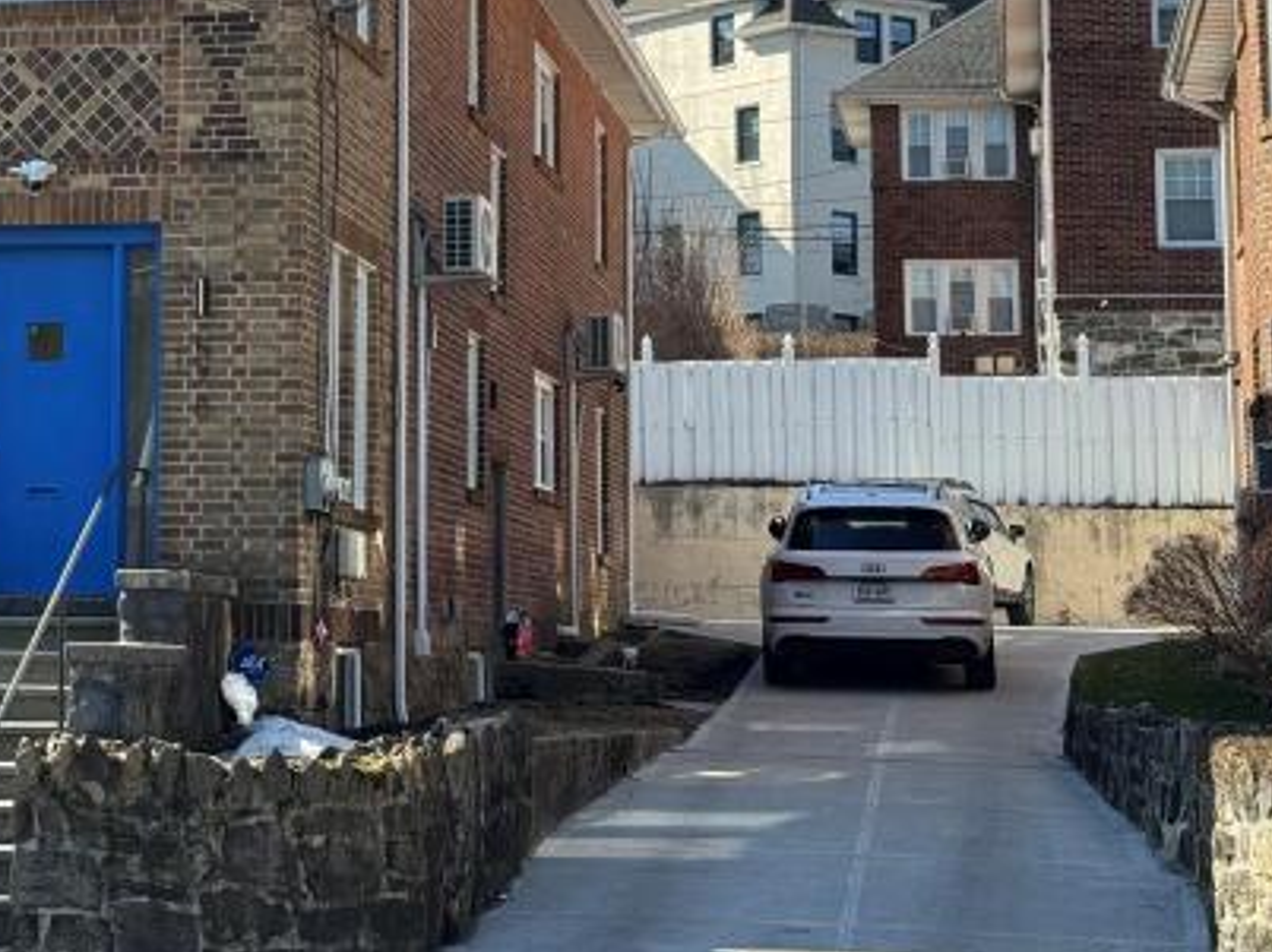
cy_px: 142
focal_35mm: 86
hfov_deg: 22.3
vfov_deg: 17.0
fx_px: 3158
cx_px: 177
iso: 64
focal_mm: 6.76
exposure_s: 1/2252
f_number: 1.78
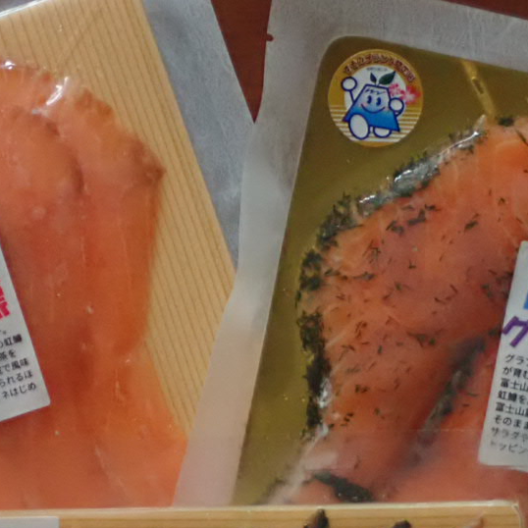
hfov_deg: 16.9
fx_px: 1777
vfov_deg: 16.7
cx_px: 284
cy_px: 455
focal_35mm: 103
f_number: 3.2
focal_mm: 8.99
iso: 1600
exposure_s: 1/20
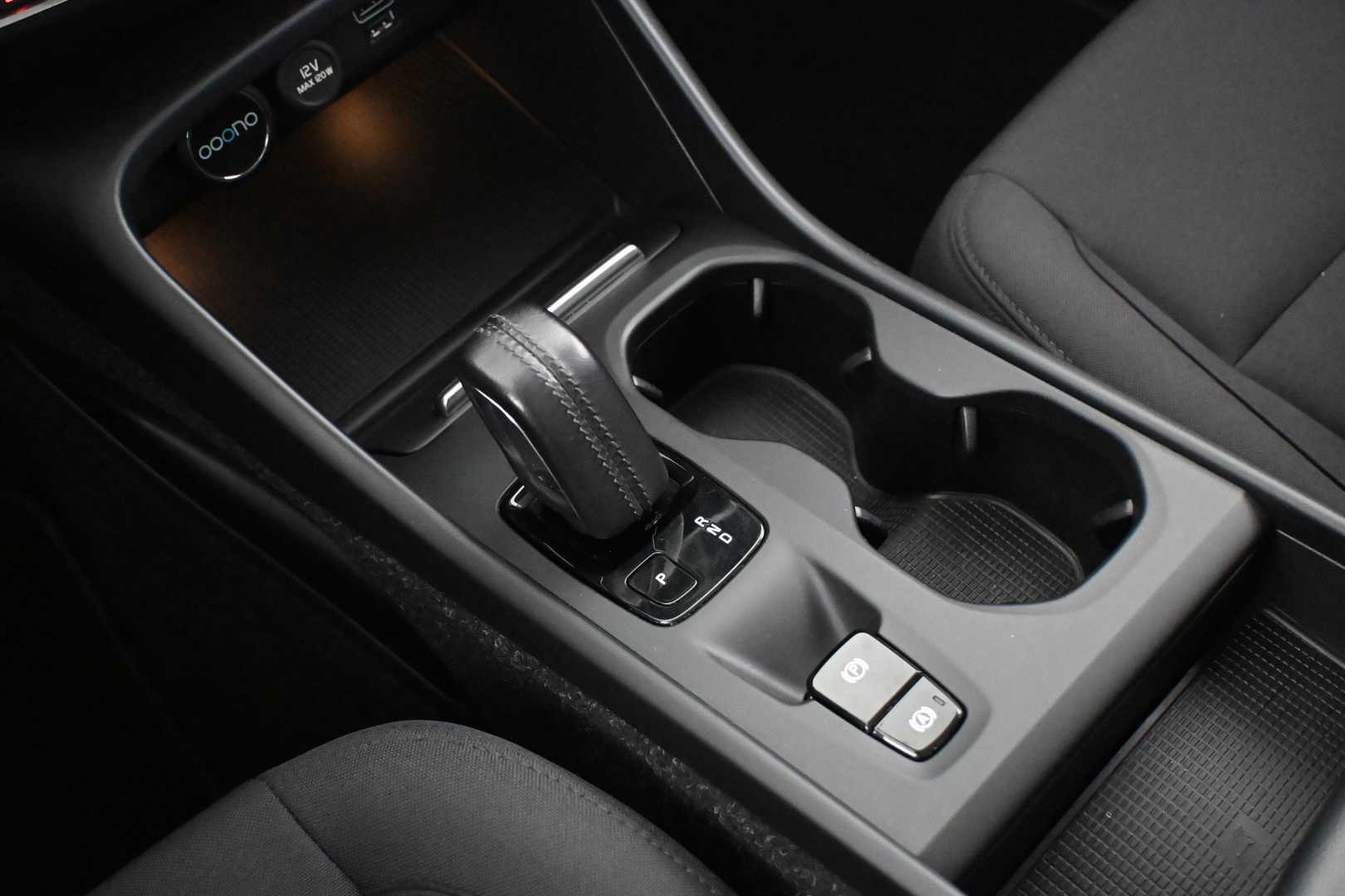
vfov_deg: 32.4
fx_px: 1541
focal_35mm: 41
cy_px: 448
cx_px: 672
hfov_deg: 47.2
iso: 12800
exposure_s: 1/30
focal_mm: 27.5
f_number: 4.5
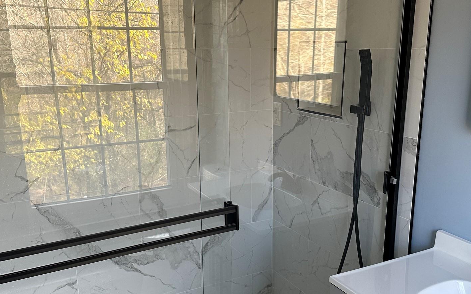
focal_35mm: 37
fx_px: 475
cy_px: 176
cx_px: 234
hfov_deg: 52.7
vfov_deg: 34.3
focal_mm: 6.86
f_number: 1.78
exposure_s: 1/120
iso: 200
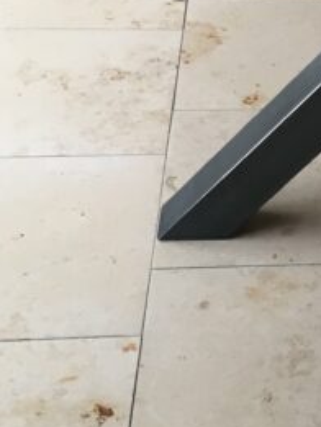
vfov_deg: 21.8
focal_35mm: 89
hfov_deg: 15.7
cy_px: 97
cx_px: 426
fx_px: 1100
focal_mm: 4.15
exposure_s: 1/33
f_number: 2.2
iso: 80
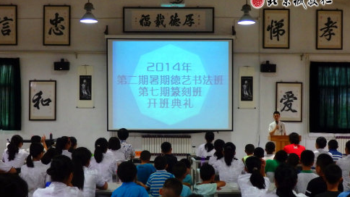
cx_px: 176
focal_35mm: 54
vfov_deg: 22.2
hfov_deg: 38.5
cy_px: 112
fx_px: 501
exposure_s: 1/80
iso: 640
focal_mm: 8.9
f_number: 4
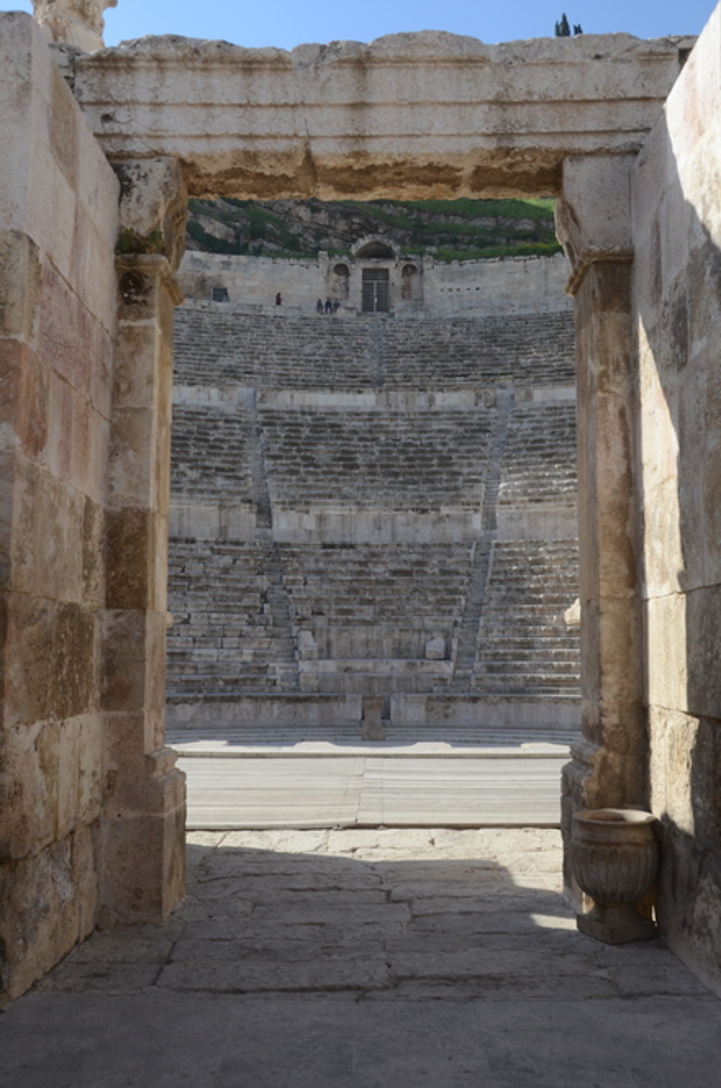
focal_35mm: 33
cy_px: 544
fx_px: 995
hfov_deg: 39.8
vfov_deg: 57.3
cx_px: 360
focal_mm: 22
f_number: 10
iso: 320
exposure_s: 1/400
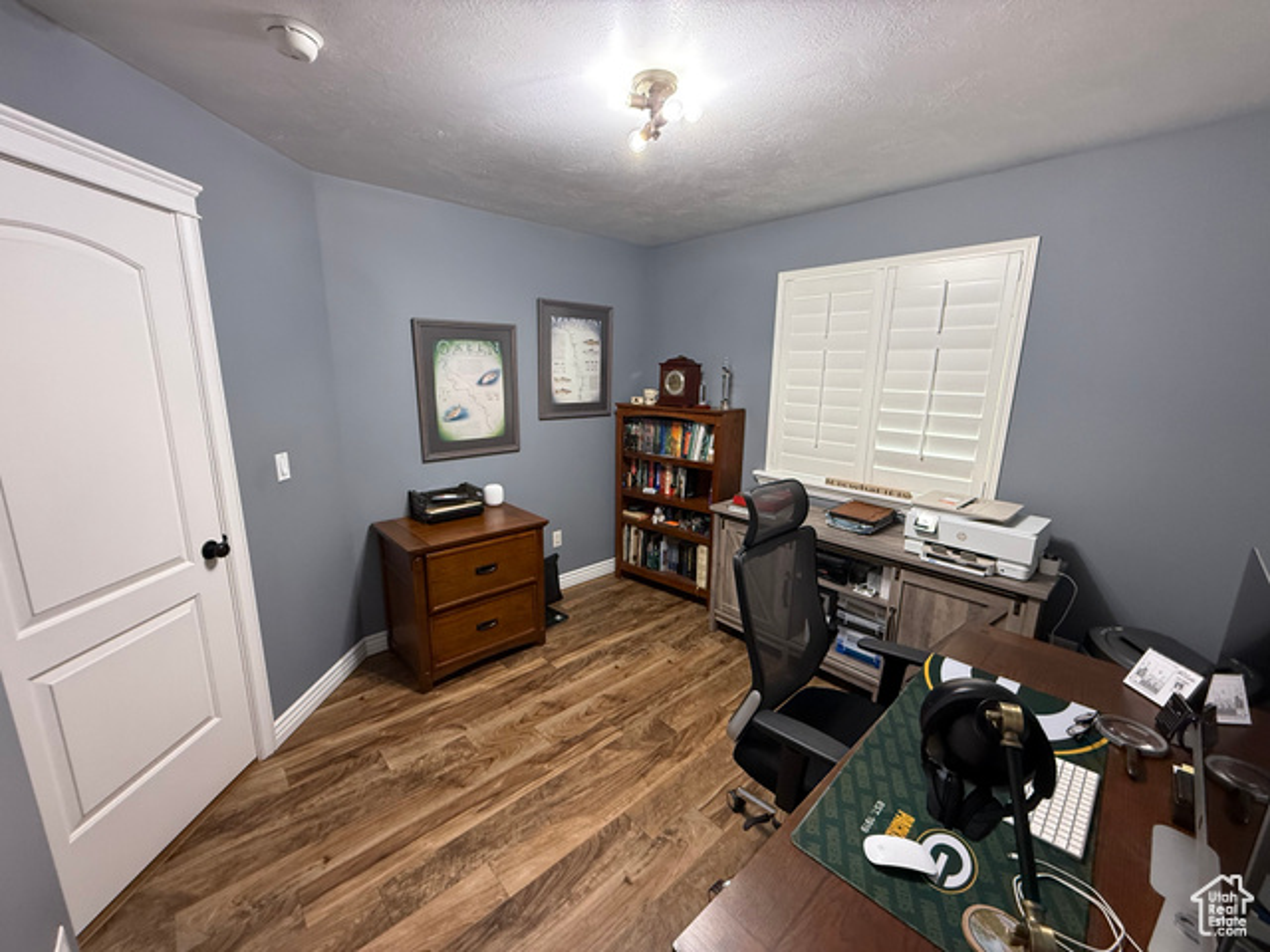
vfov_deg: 85.7
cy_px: 476
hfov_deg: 102.1
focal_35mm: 14
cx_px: 635
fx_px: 514
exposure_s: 1/60
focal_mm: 2.22
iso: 320
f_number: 2.2
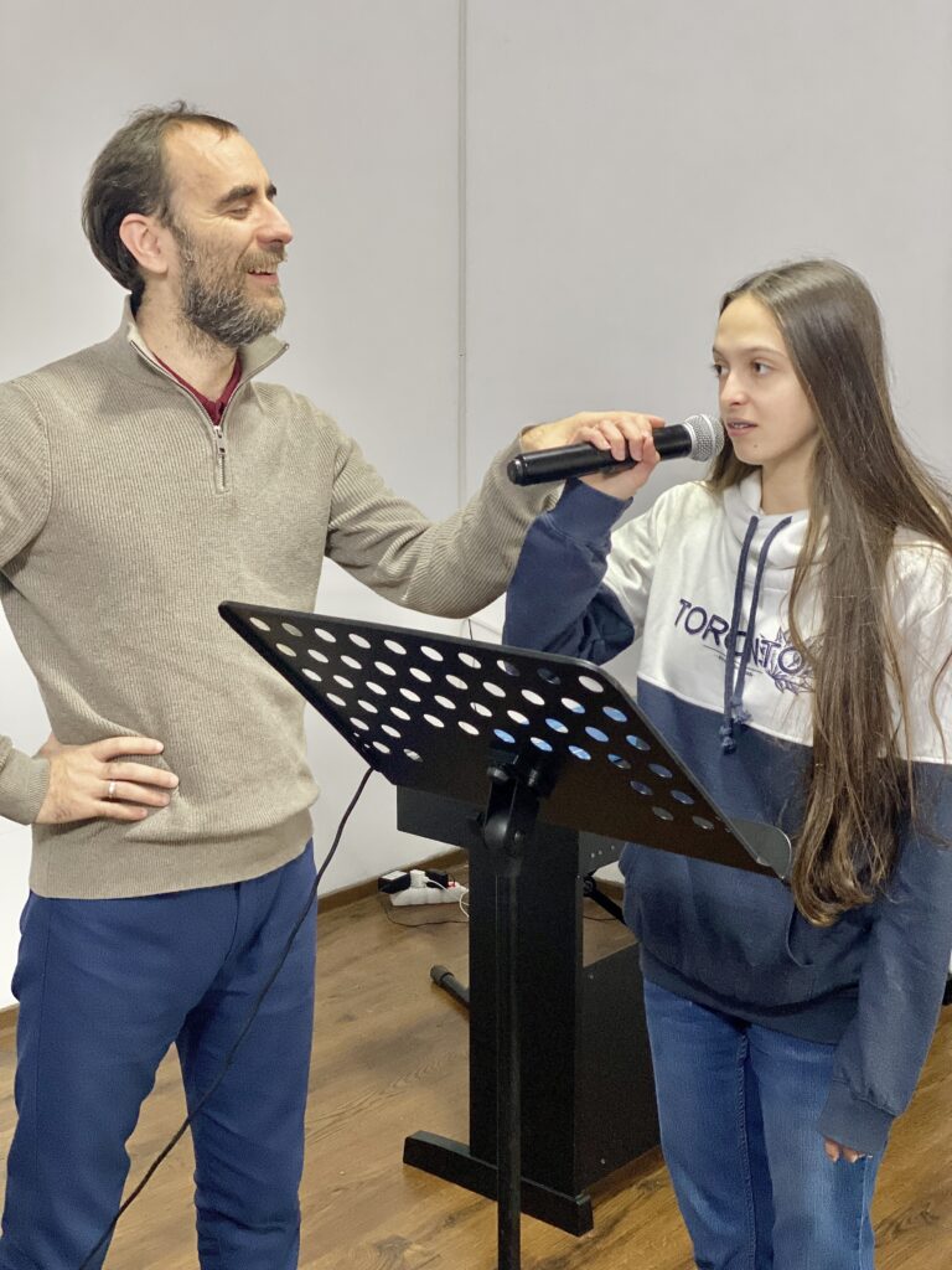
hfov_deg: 28.0
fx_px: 1907
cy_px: 635
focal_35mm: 52
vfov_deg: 36.8
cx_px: 476
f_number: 2
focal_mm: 6
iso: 400
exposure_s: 1/34
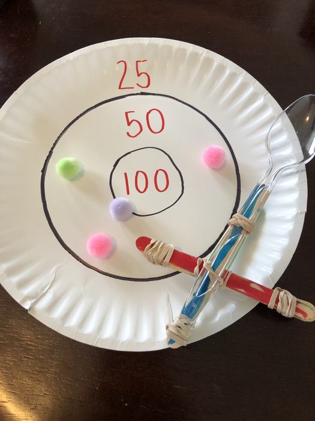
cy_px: 210
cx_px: 158
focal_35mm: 28
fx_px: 340
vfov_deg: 63.4
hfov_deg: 49.7
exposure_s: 1/30
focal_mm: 3.99
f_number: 1.8
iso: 25
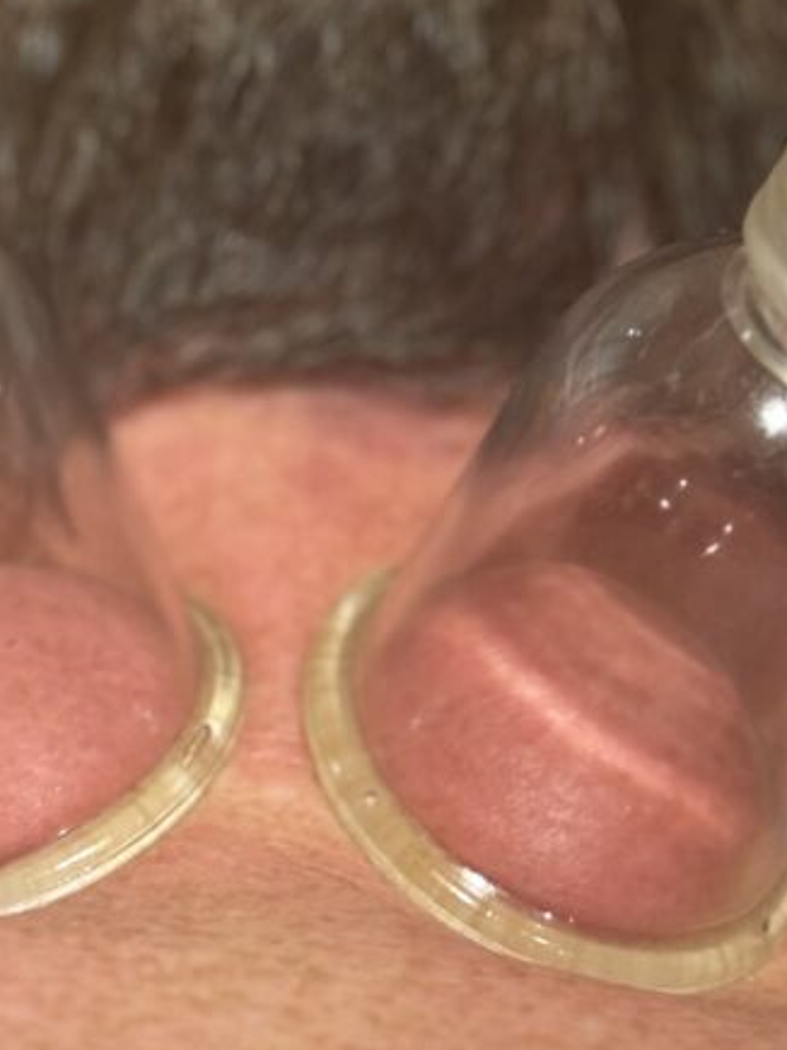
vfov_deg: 17.3
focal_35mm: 113
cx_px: 212
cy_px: 208
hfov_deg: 13.1
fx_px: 3427
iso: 320
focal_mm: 6.76
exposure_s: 1/33
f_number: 1.78
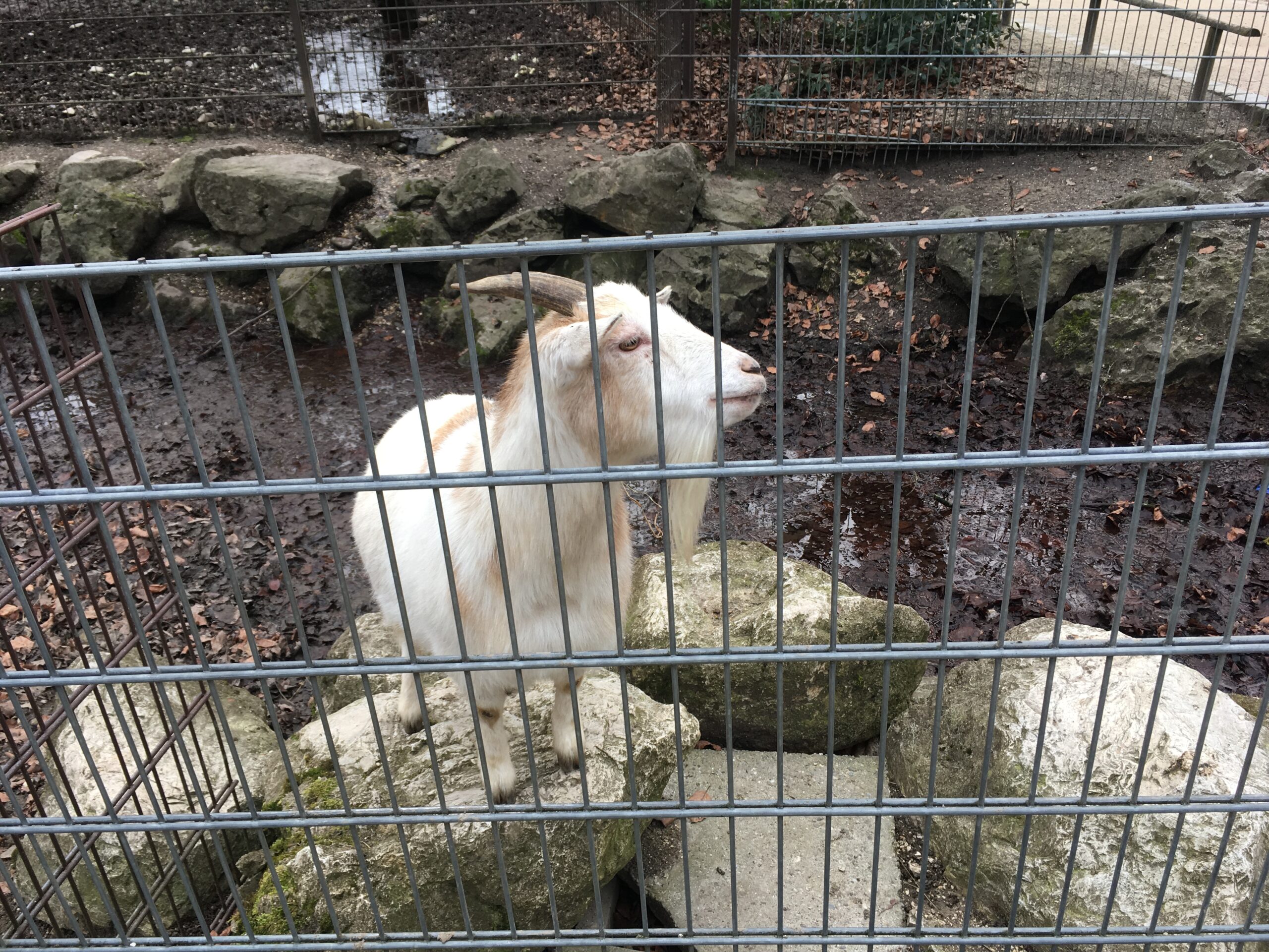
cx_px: 634
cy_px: 476
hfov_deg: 61.7
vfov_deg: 48.2
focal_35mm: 29
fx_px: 1063
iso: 25
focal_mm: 4.15
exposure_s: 1/116
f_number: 2.2
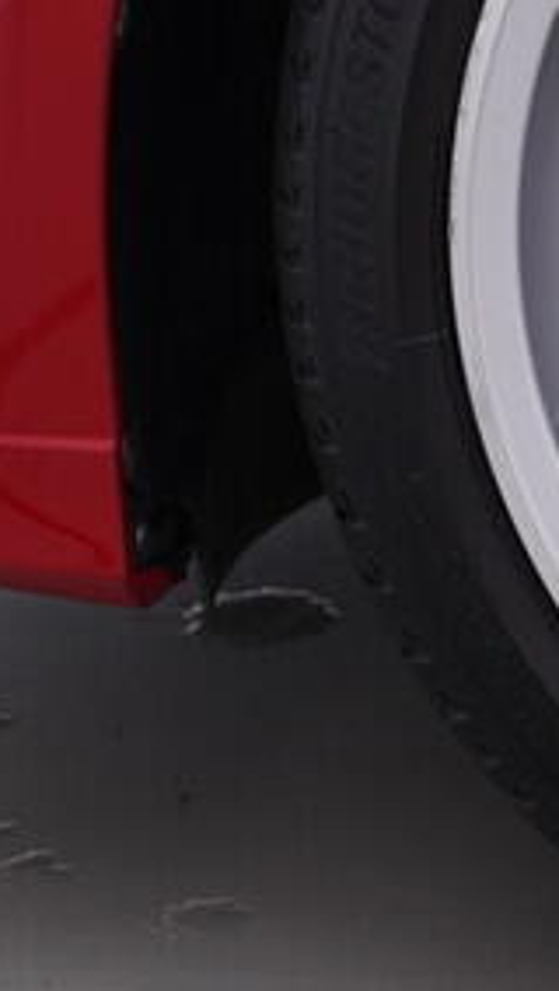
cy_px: 12
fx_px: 3579
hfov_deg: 8.3
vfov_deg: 15.5
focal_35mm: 136
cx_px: 1268
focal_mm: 24
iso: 125
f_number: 4
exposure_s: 1/80
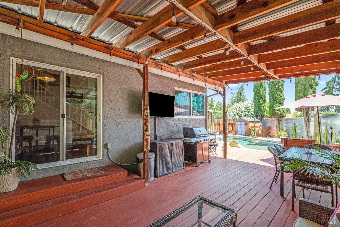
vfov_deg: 73.7
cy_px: 114
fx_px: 151
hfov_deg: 96.7
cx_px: 170
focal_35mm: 16
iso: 400
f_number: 8
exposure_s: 1/60
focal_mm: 16
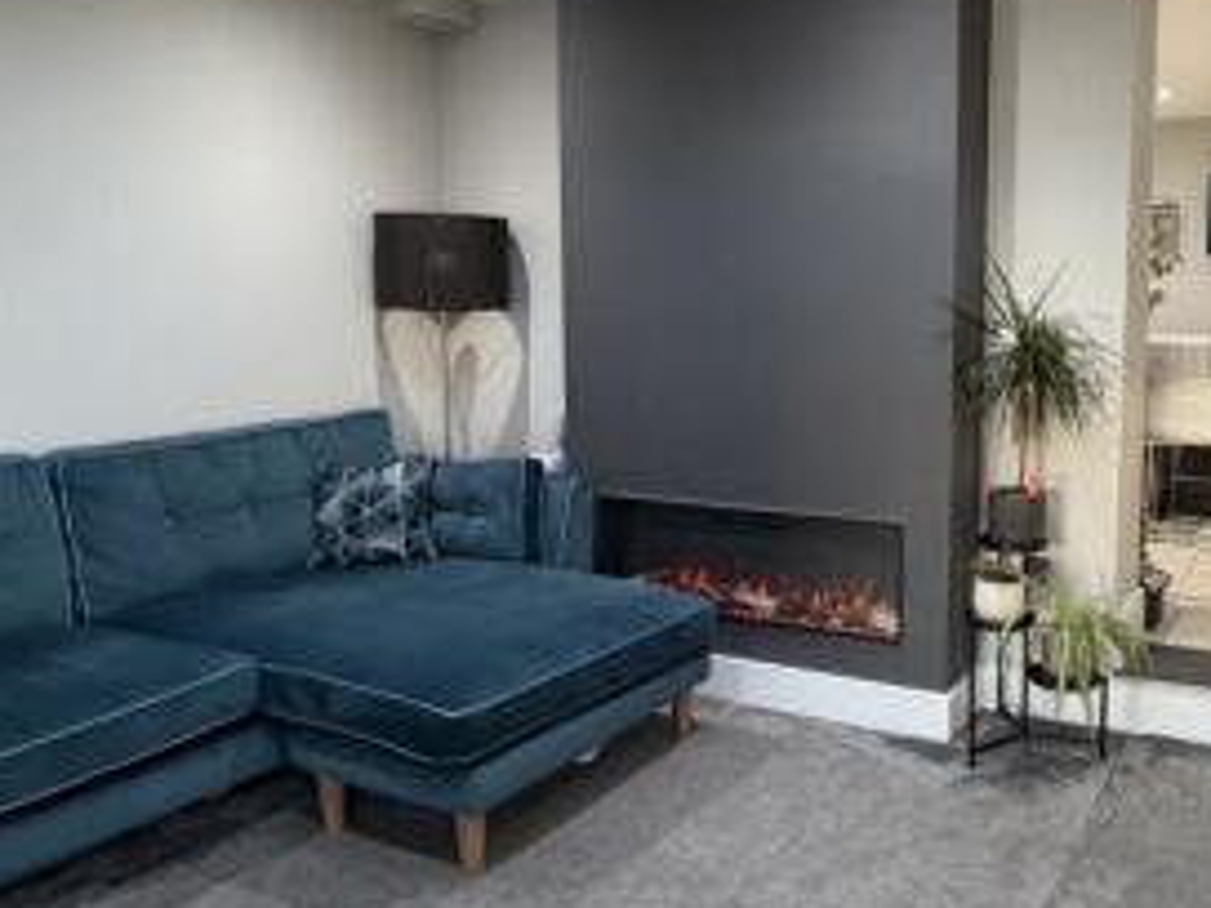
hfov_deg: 57.9
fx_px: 1050
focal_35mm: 30
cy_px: 407
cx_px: 857
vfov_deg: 46.7
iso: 250
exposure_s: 1/50
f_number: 2.2
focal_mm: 2.22
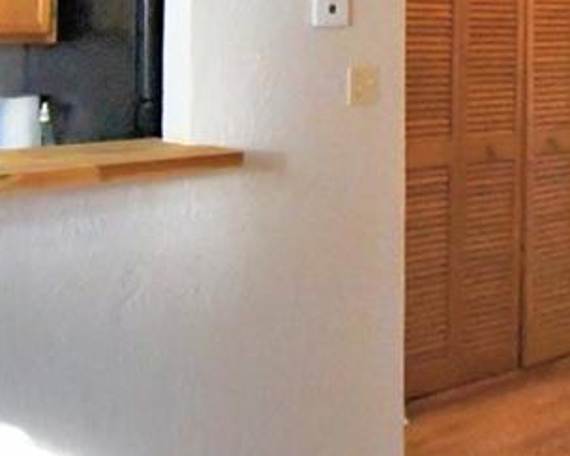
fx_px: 1248
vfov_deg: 19.9
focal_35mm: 74
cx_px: 497
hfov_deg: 25.1
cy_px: -24
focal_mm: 10
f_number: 4.5
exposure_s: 1/500
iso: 6400
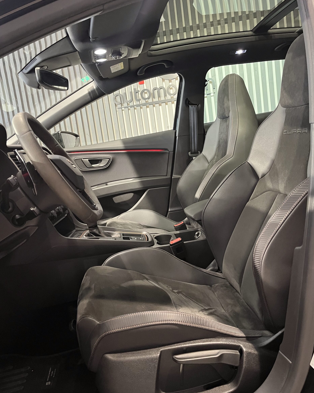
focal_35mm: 28
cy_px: 177
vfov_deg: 62.1
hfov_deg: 51.5
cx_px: 159
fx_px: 325
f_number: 1.6
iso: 500
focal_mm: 5.1
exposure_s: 1/50
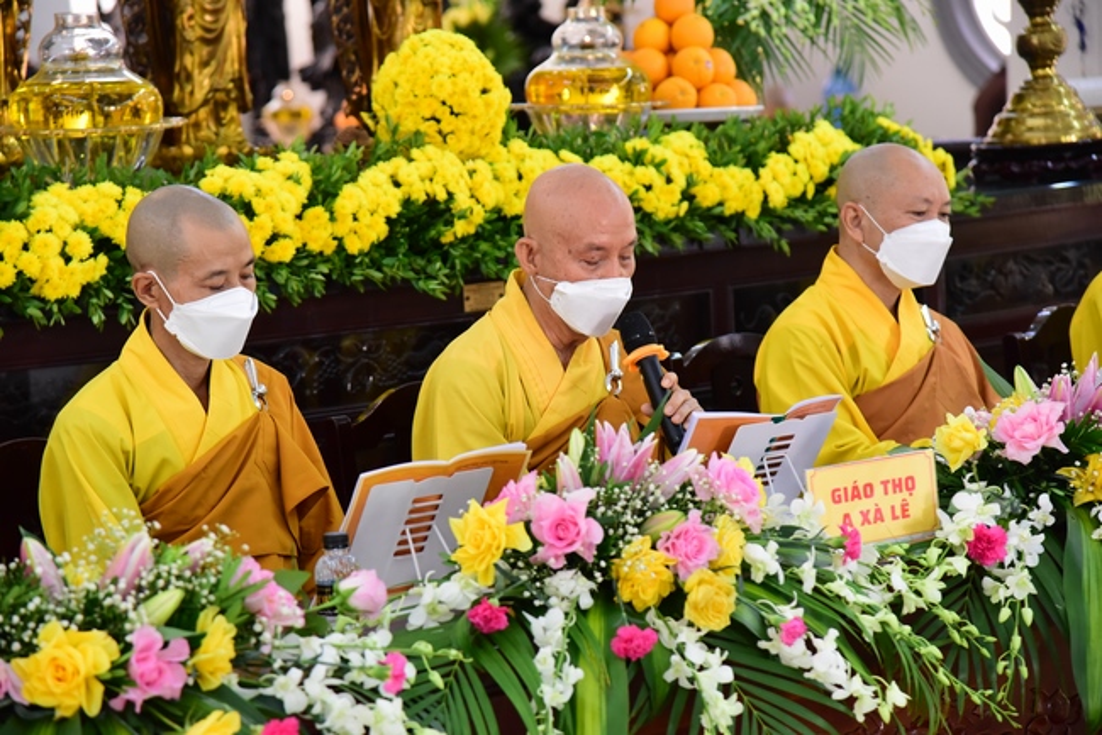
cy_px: 368
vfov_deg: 12.5
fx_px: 3369
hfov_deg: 18.6
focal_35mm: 110
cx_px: 551
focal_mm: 110
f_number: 5
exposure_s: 1/125
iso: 3200
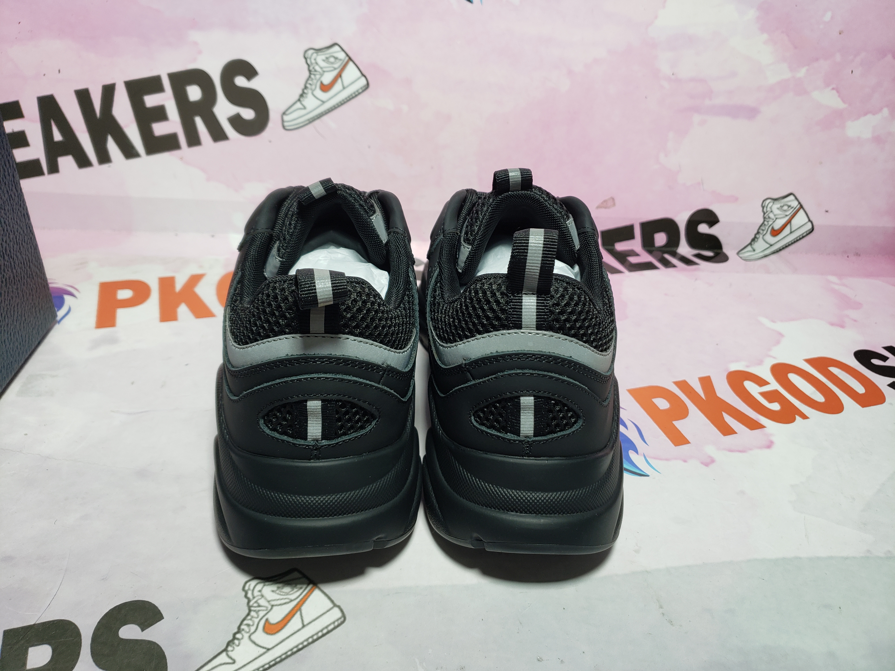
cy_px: 336
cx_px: 448
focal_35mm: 26
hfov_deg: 67.3
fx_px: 672
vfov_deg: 53.1
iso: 50
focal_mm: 4.3
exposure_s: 1/408
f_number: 1.5
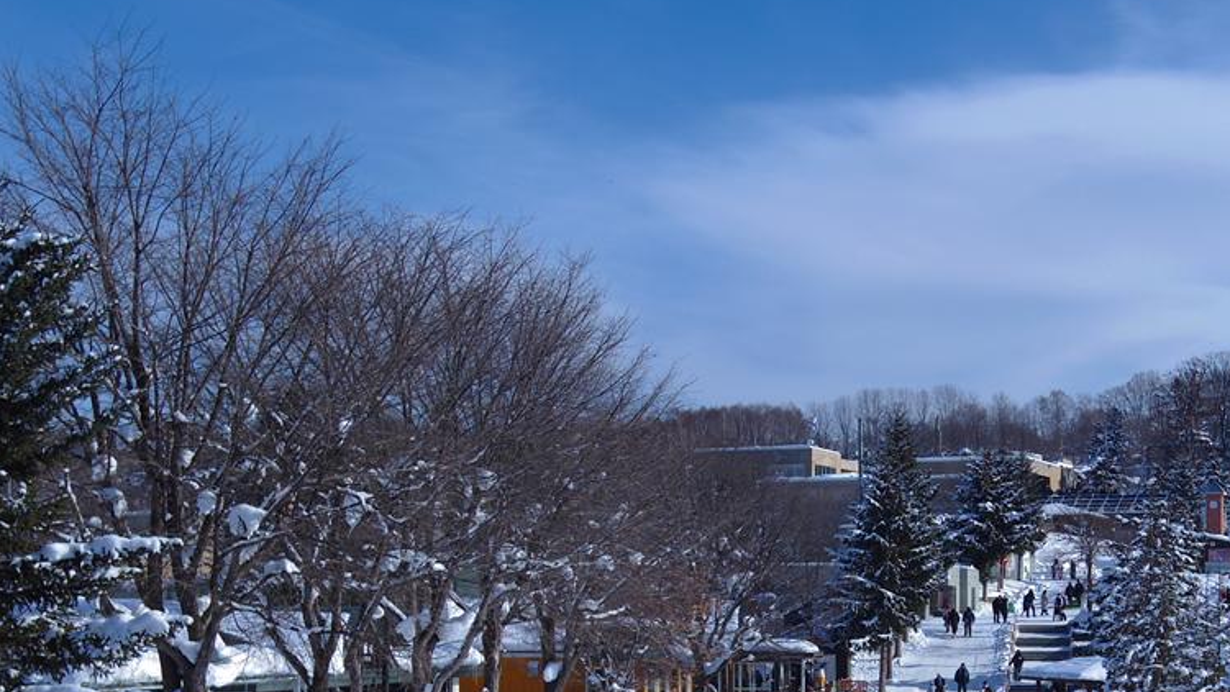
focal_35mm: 68
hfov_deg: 30.7
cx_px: 840
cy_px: 582
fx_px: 2218
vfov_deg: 17.5
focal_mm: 8.5
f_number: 4
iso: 100
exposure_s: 1/1000
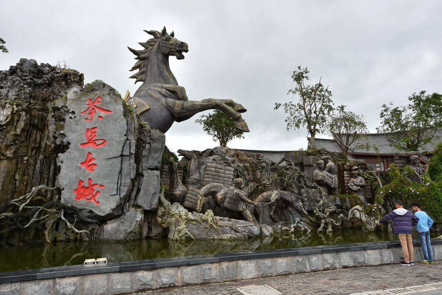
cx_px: 221
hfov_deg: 81.2
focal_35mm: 21
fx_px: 258
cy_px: 148
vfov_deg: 59.5
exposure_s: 1/60
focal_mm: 14
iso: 125
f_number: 9
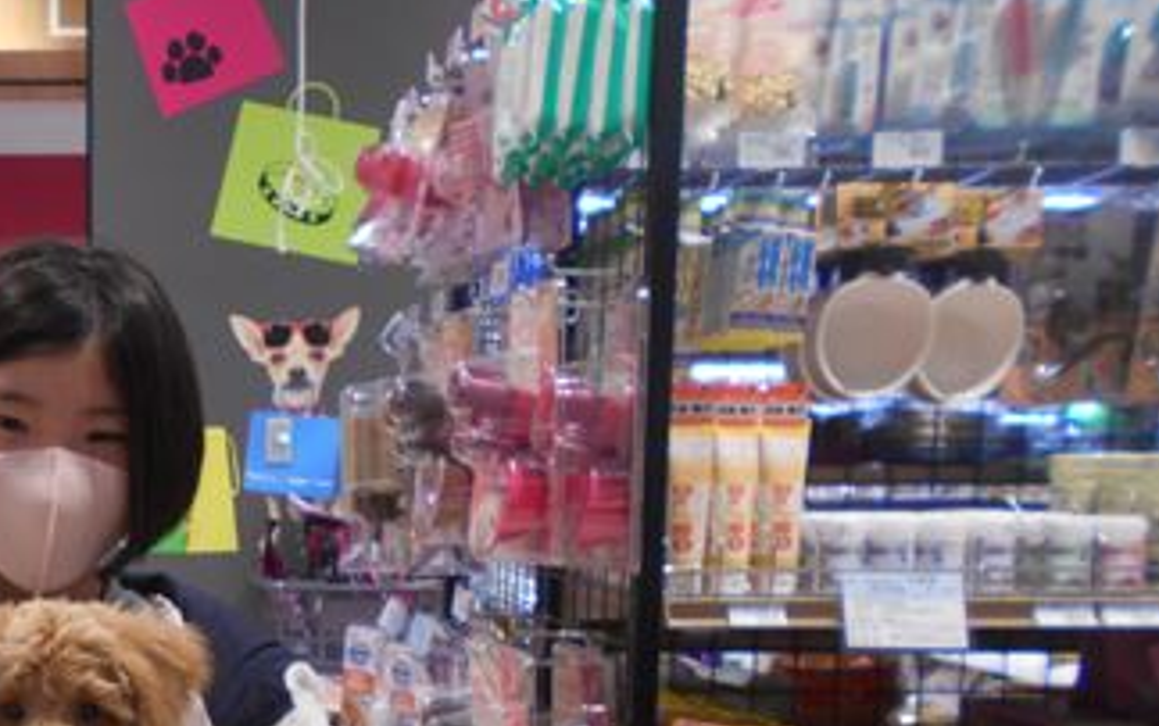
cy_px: 651
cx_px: 114
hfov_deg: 37.0
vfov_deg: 24.7
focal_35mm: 51
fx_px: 1612
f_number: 3.2
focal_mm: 4.6
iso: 180
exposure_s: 1/30
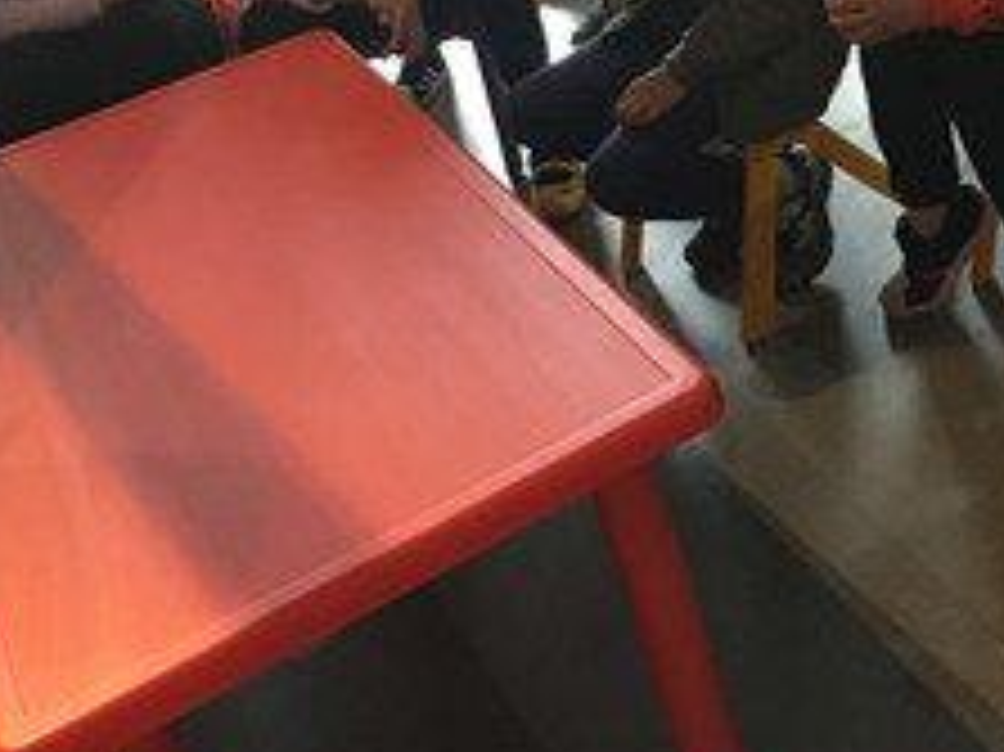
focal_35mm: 65
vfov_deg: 22.1
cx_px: 1004
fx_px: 1884
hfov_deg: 28.1
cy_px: 79
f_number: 2.2
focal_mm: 4.15
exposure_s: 1/33
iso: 160
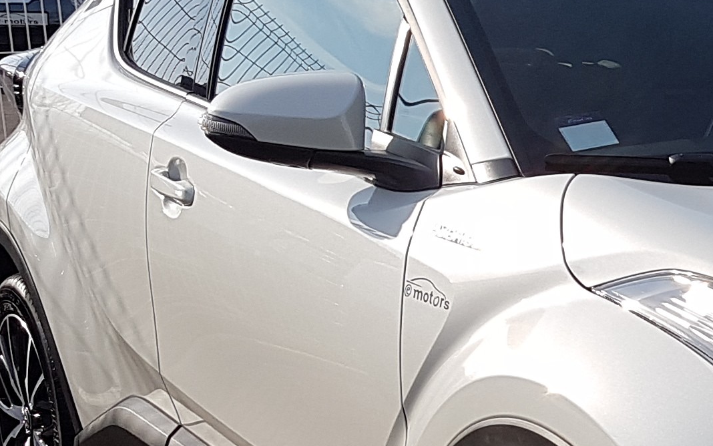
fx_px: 2021
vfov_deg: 12.4
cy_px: 489
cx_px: 923
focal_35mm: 104
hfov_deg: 18.6
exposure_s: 1/2232
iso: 40
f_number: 1.7
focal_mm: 4.2
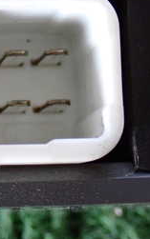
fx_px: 1177
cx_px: -71
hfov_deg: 7.2
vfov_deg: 11.6
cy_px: 55
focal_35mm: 180
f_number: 3.9
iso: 800
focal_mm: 12.73
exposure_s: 1/30
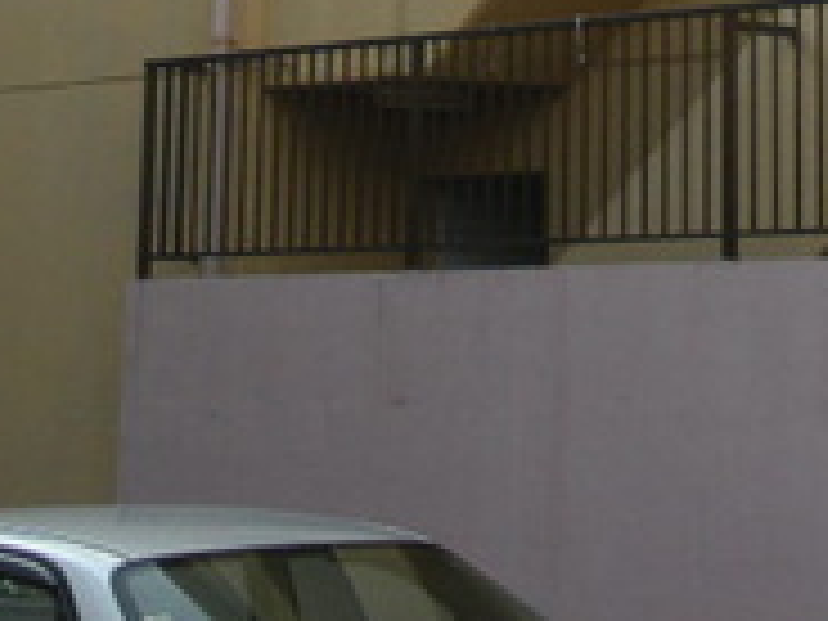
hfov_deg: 14.2
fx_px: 3277
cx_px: 850
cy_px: -506
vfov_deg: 10.2
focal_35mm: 137
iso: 88
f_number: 3.5
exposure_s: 1/409
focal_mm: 6.3
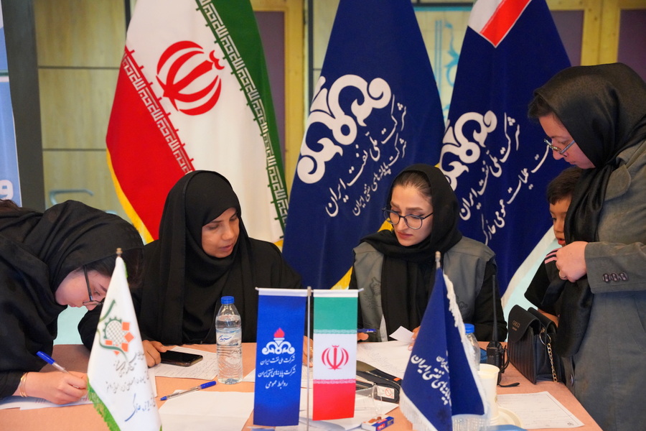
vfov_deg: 26.0
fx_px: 931
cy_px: 216
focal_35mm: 52
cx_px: 323
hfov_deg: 38.3
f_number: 4
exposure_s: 1/160
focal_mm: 51.9
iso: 8000
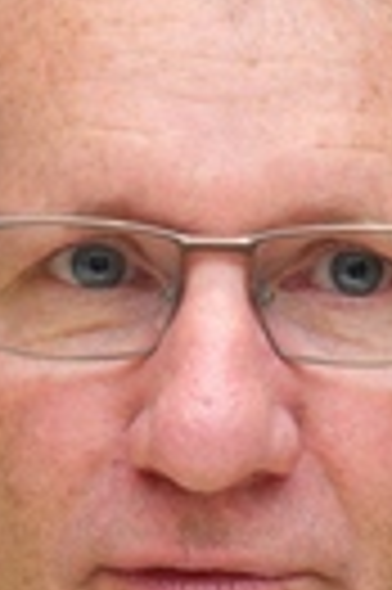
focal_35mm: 580
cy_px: 590
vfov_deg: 3.6
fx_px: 9498
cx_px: 385
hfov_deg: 2.4
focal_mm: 190
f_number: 5.6
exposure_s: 1/60
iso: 500
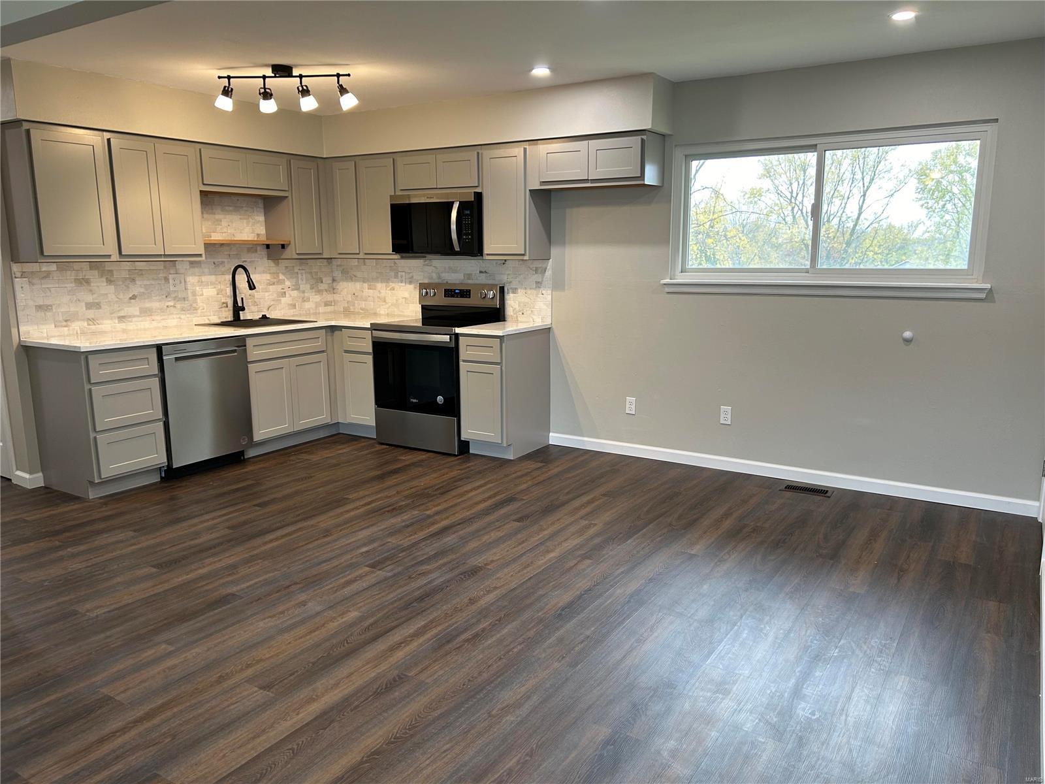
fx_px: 785
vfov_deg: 53.1
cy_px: 392
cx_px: 522
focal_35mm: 26
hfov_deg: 67.3
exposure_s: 1/60
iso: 80
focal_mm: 5.7
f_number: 1.5
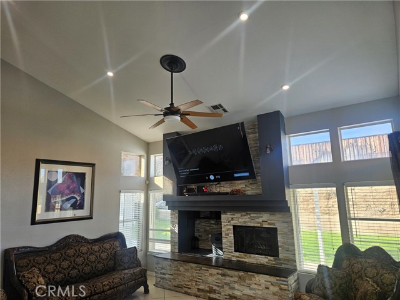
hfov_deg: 73.9
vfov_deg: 58.9
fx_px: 266
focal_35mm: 23
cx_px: 200
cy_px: 150
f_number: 1.8
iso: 32
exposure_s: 1/120
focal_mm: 5.4
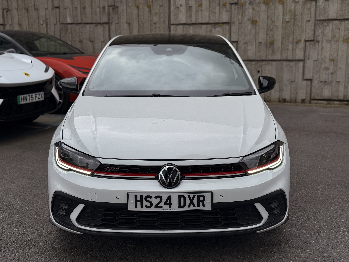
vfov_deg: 30.3
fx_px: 484
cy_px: 131
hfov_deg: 39.7
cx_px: 174
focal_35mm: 48
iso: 64
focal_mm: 6.76
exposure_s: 1/2865
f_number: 1.78
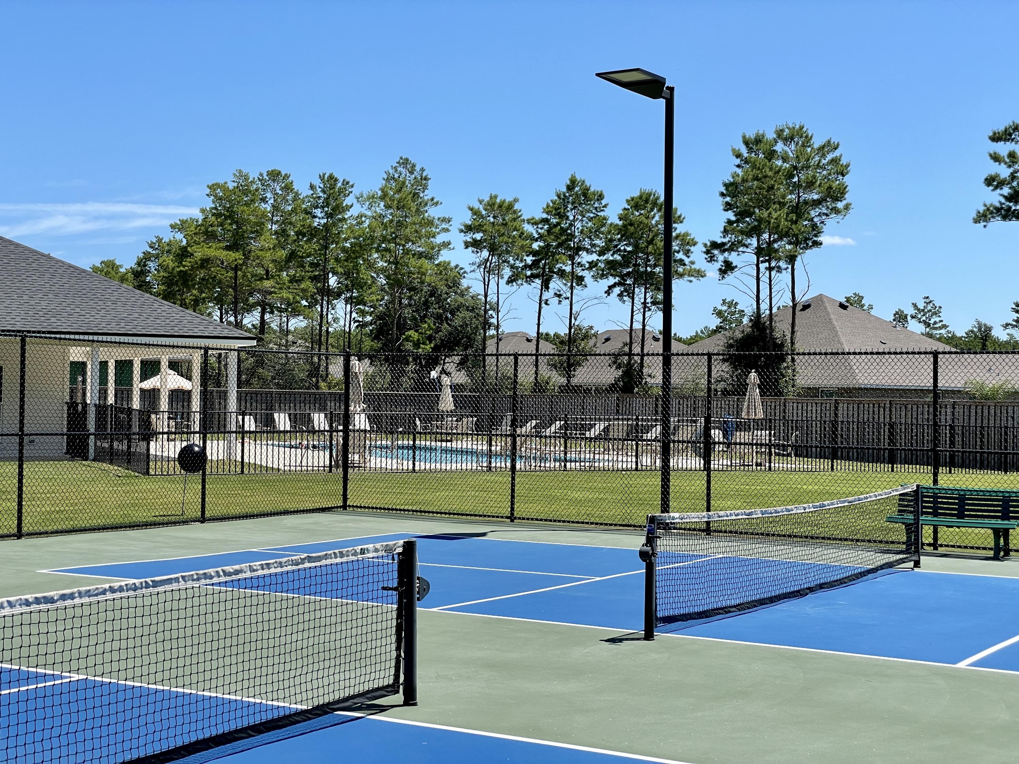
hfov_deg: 36.8
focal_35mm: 52
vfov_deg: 28.0
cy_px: 382
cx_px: 510
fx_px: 1531
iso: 25
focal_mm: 6
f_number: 2
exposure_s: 1/1453
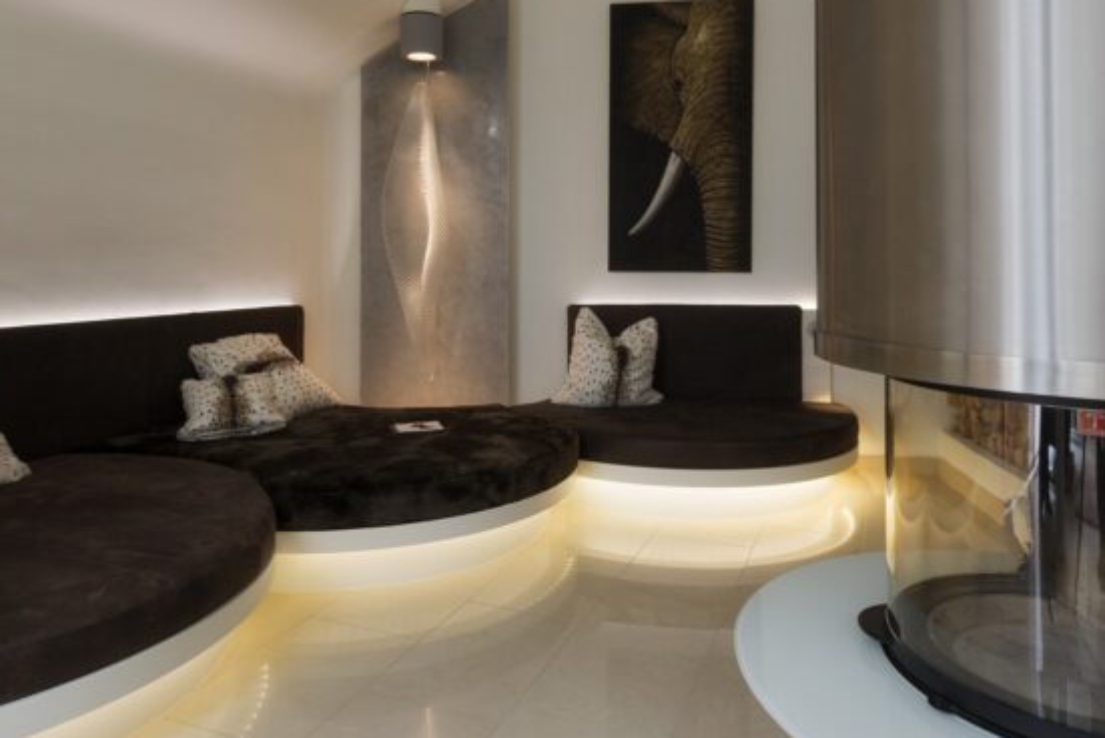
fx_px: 798
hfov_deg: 69.3
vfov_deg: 48.9
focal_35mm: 26
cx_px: 529
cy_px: 255
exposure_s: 1/25
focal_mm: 14
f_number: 8
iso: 640
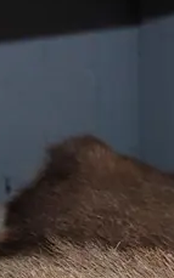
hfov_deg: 6.6
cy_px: 392
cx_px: 47
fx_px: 1511
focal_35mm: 199
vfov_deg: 10.3
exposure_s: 1/160
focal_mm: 21
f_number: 5.6
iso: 1600
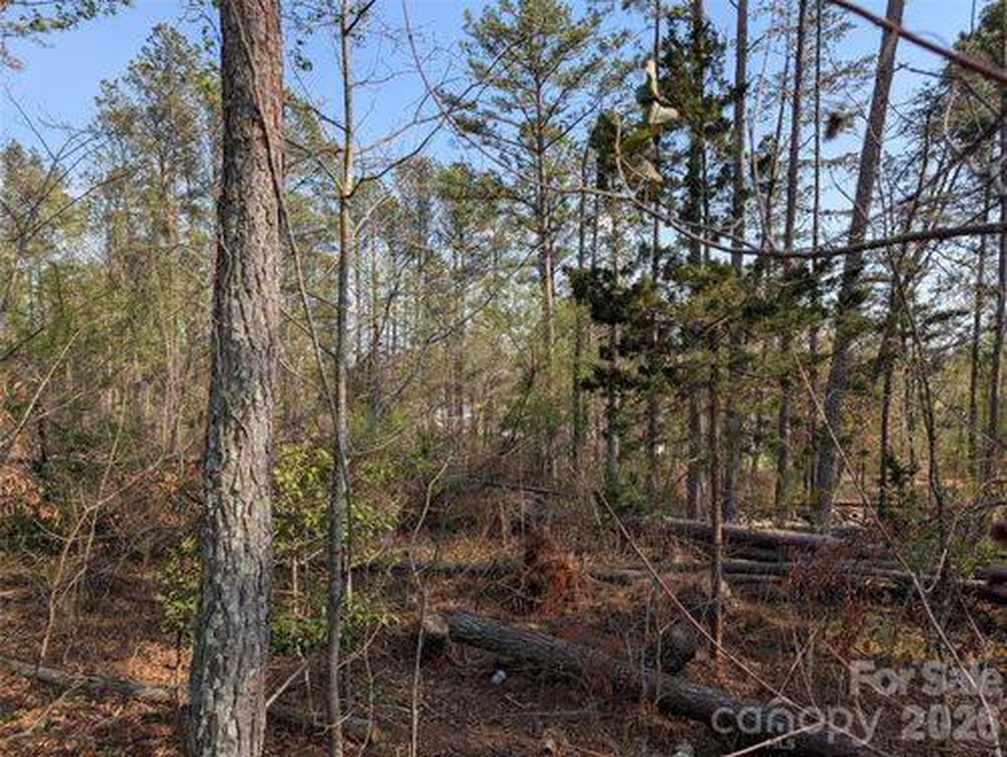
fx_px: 699
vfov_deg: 56.9
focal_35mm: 24
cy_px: 378
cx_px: 504
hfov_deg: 71.5
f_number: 1.68
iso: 21
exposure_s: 1/579
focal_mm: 6.9
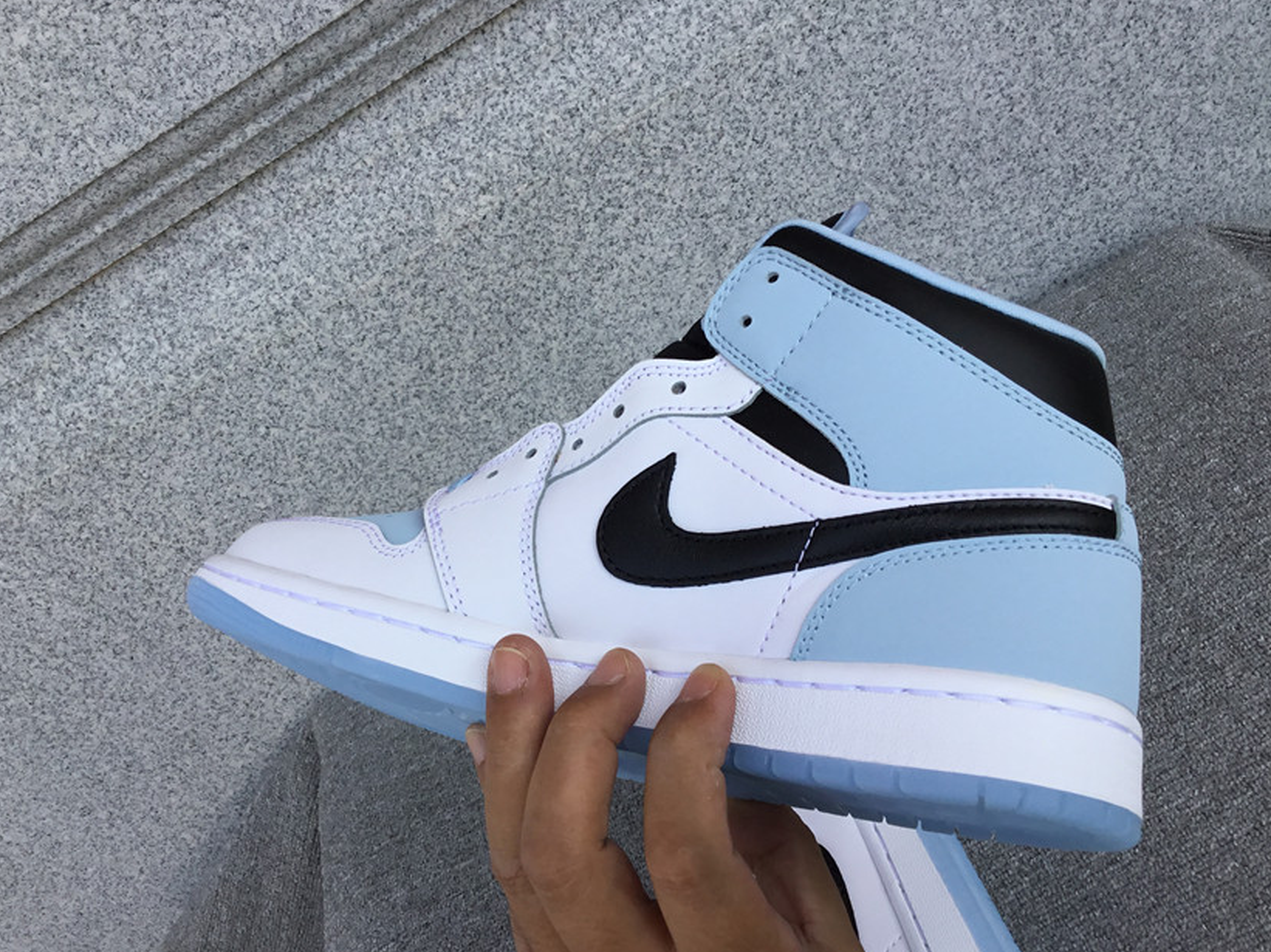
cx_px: 582
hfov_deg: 53.9
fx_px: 1248
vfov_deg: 41.8
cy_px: 470
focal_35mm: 34
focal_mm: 3.3
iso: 25
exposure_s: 1/506
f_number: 2.4
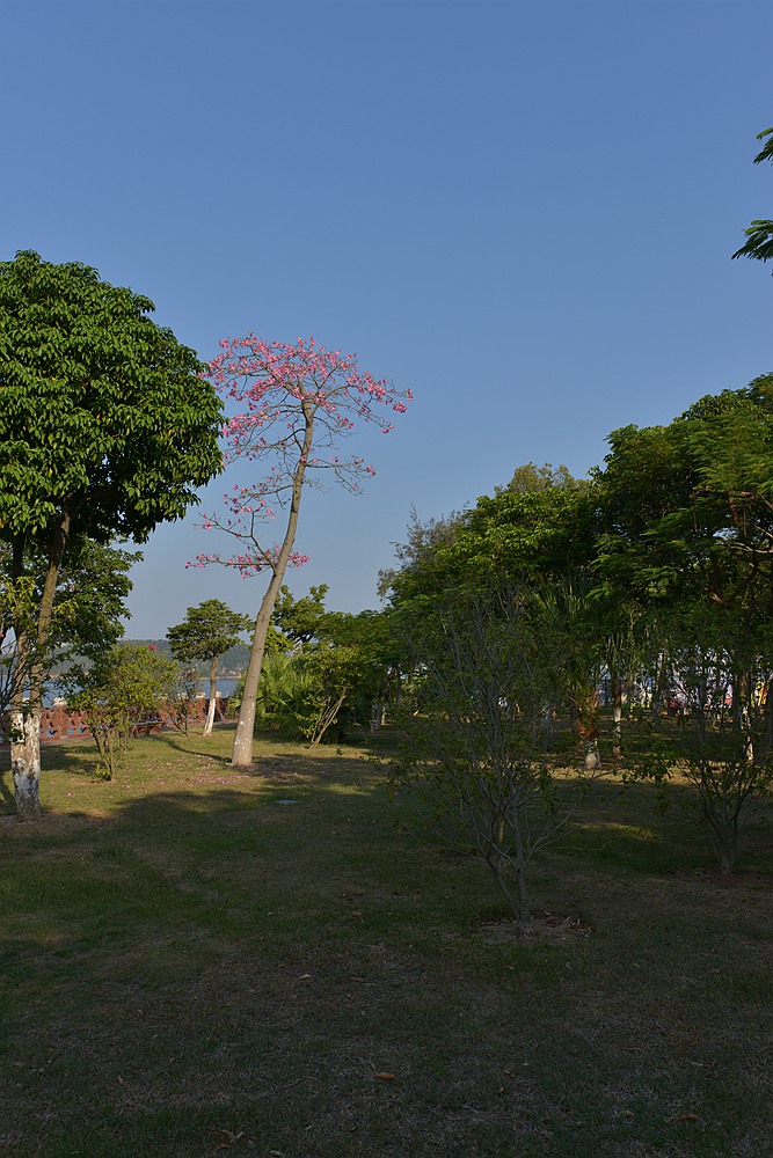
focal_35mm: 29
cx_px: 386
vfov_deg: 63.7
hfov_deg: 45.0
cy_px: 579
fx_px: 934
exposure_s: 1/400
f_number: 8
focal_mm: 29
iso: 100
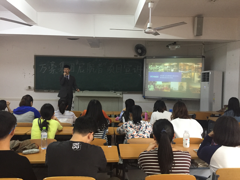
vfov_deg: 48.2
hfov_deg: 61.7
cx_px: 120
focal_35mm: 29
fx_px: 201
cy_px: 90
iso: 250
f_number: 2.2
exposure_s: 1/33
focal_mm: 4.15
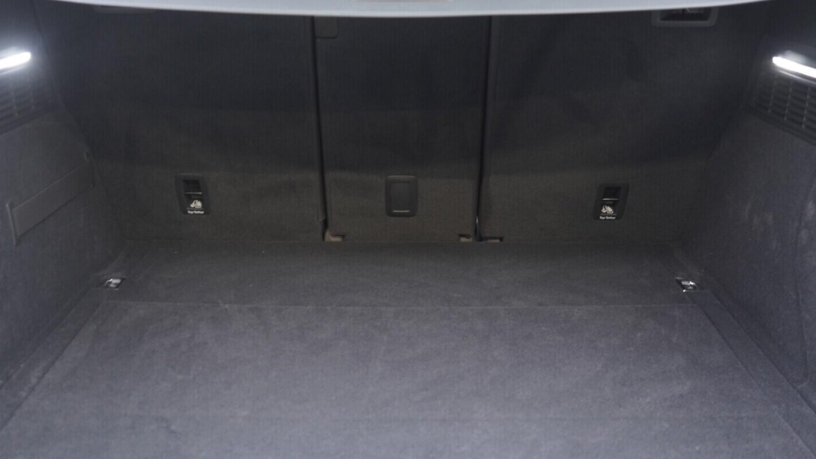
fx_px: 822
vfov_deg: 31.2
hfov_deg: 52.8
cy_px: 245
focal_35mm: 38
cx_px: 408
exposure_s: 1/40
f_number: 2.8
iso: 1000
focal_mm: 24
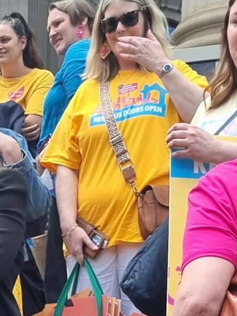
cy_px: 502
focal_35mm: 121
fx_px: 1104
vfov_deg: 14.9
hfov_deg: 11.8
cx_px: -88
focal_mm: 5.4
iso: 50
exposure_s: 1/630
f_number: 1.8
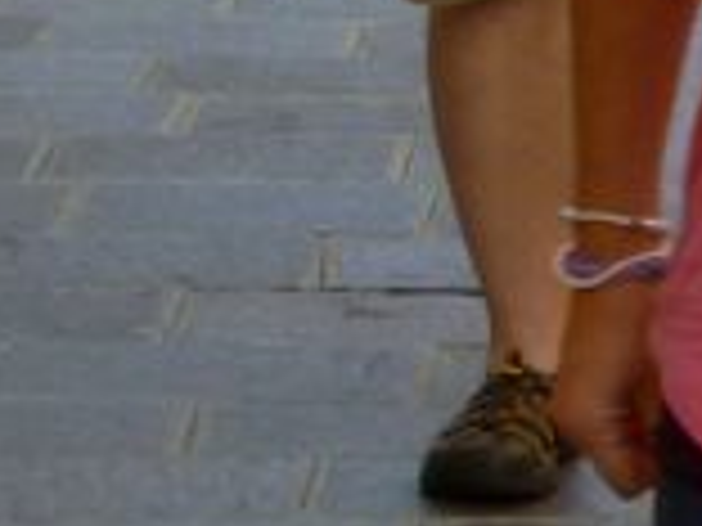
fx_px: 7443
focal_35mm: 367
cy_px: -499
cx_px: 54
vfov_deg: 4.0
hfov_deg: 5.4
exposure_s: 1/80
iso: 100
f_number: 4.4
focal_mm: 10
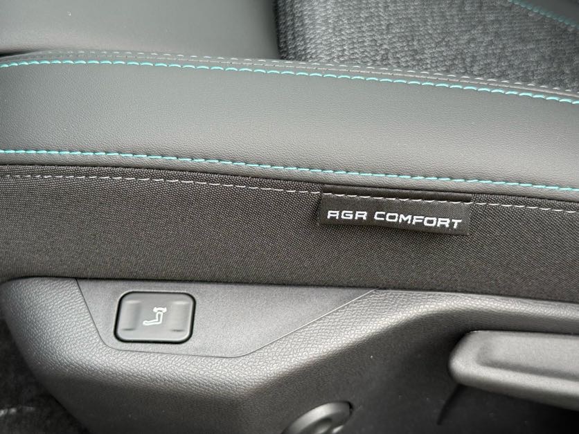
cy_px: 217
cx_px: 290
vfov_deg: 30.3
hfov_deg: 39.7
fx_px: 803
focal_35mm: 48
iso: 50
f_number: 1.78
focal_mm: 6.76
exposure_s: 1/122
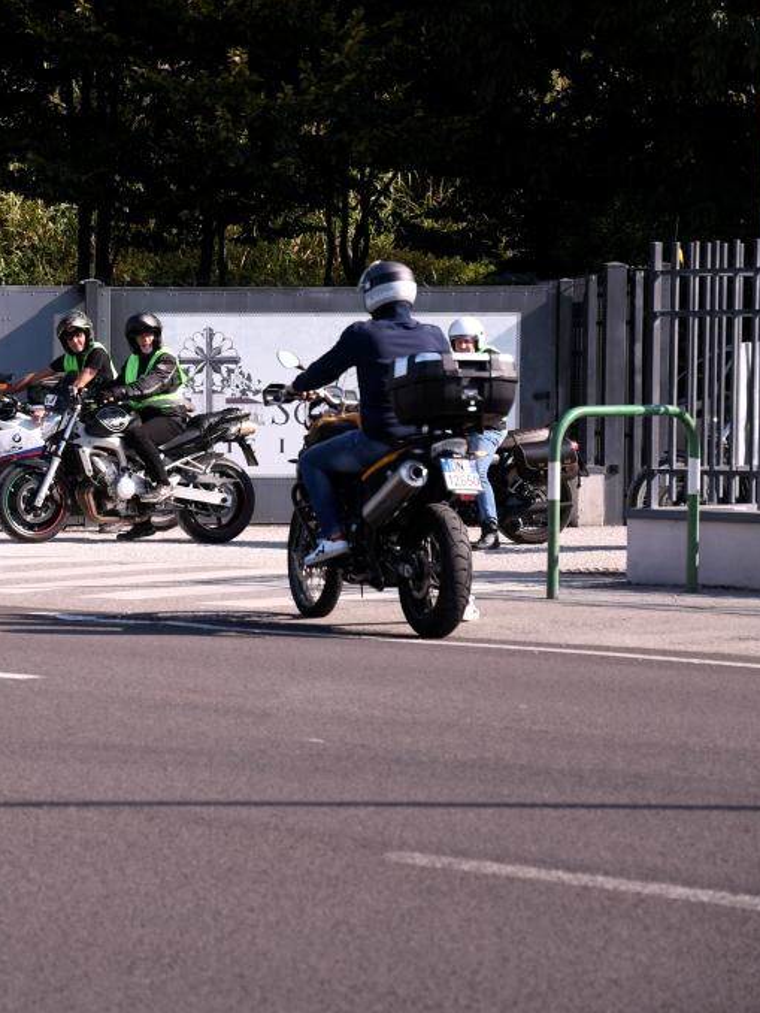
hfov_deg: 10.9
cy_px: 507
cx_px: 82
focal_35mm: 135
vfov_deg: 14.6
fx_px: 3949
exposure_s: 1/640
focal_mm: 62
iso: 100
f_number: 4
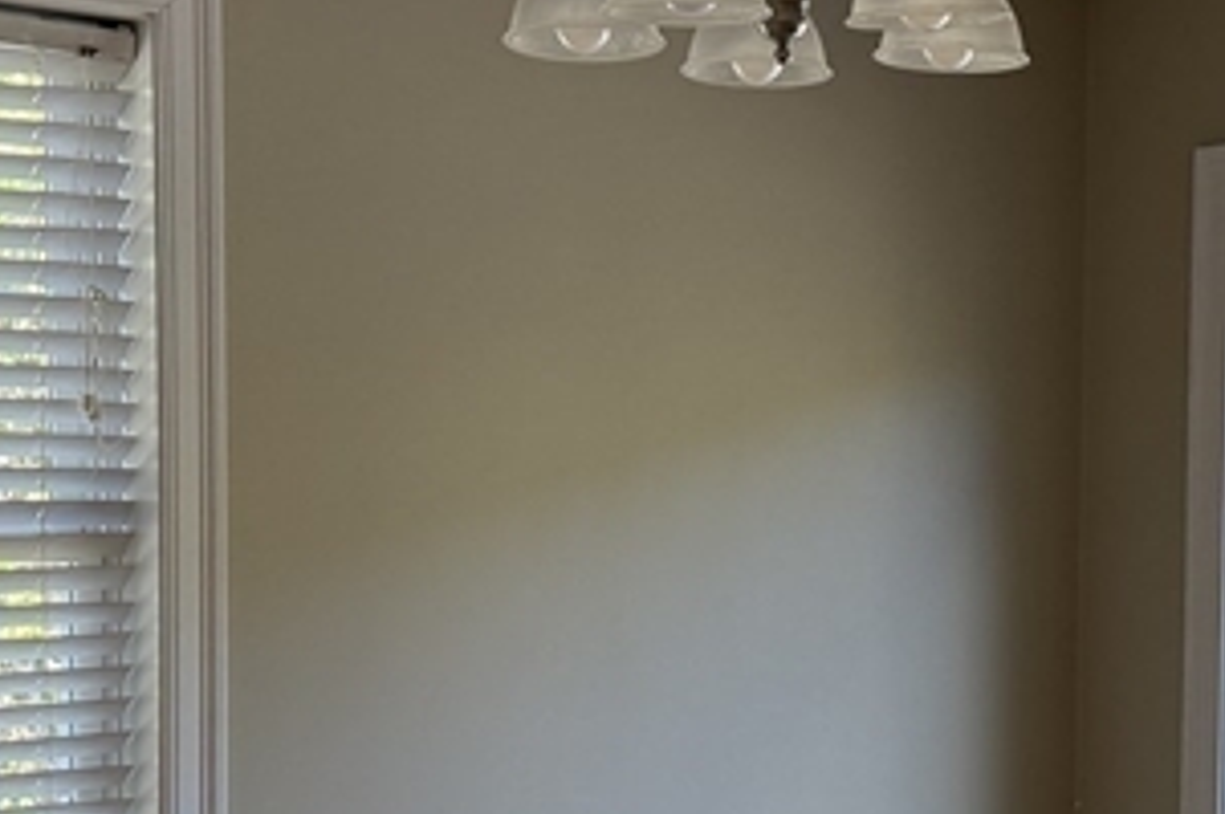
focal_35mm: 85
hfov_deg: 23.7
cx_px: 899
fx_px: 2889
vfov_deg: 15.9
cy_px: 672
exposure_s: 1/150
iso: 80
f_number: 1.78
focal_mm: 6.76
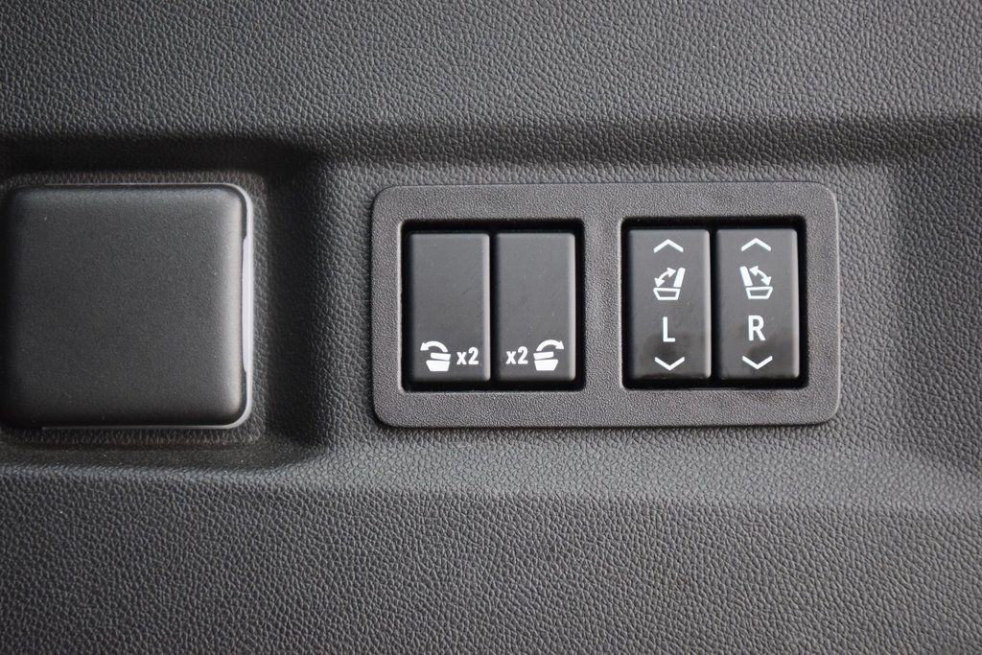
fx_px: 2864
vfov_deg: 13.0
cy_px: 328
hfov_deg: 19.5
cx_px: 491
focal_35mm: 105
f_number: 2.8
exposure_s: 1/5
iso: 1600
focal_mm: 70
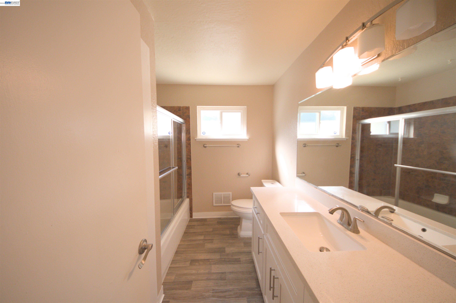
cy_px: 152
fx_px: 152
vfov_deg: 89.9
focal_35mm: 12
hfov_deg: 112.6
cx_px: 228
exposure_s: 1/250
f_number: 4.5
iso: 450
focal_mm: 8
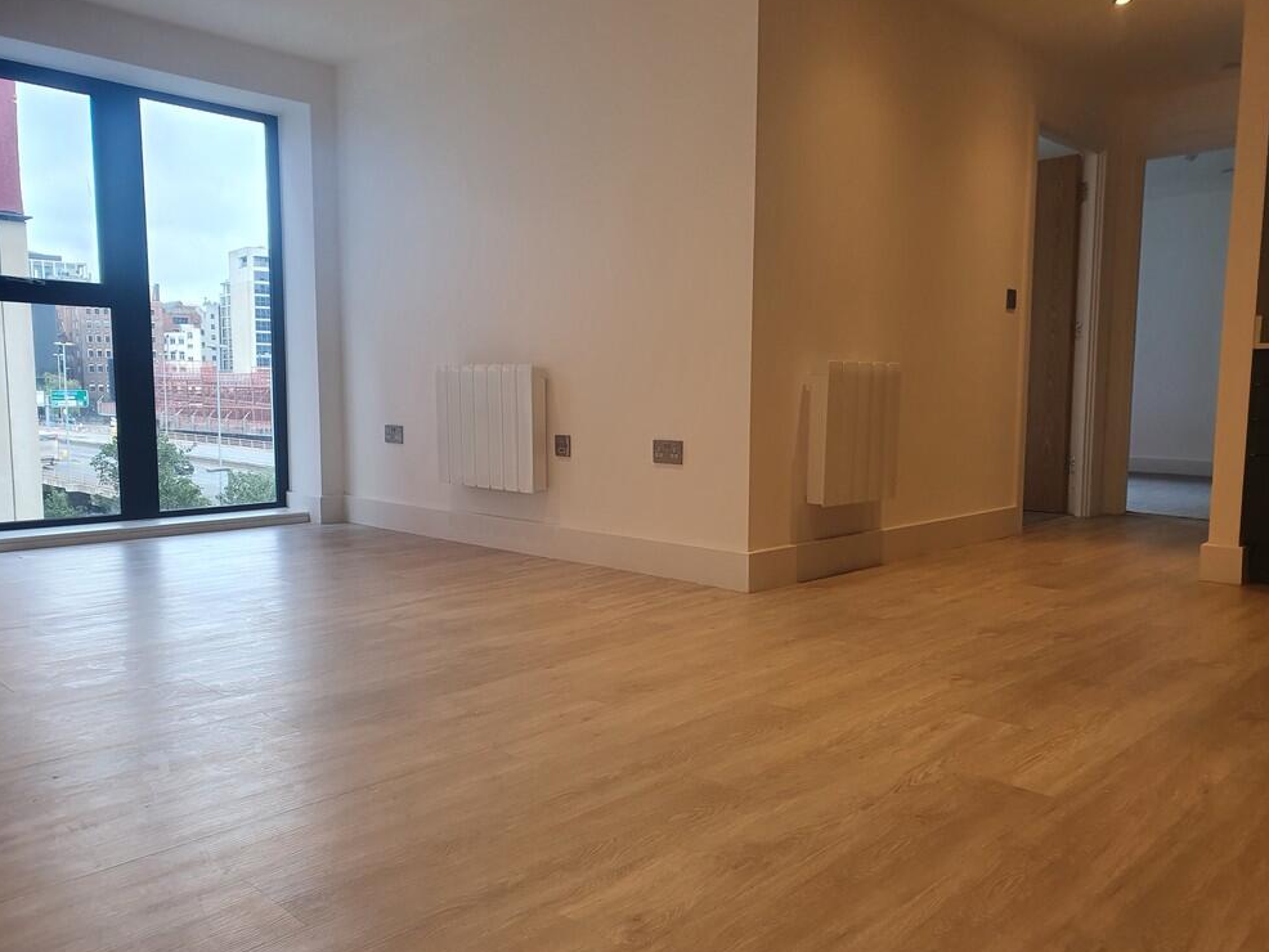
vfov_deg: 51.4
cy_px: 475
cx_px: 653
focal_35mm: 27
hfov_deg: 65.3
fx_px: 990
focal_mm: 4.32
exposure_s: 1/100
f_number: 2.4
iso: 64
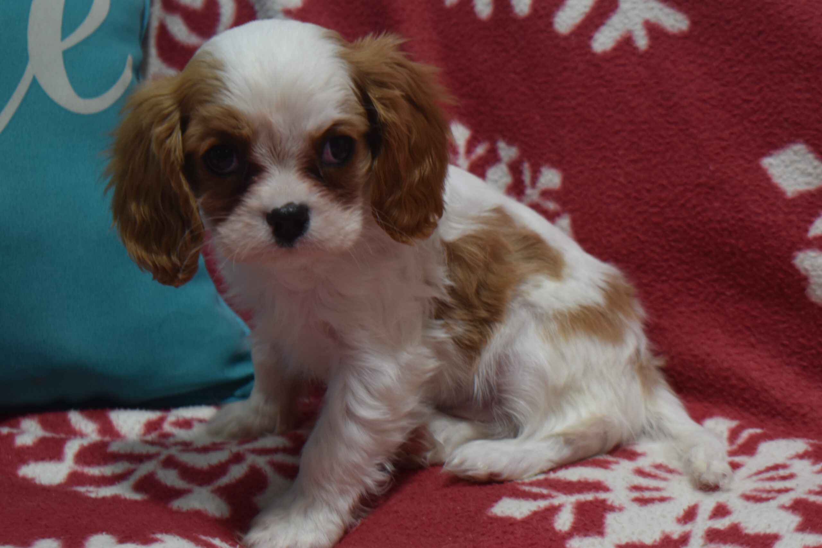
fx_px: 1884
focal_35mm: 82
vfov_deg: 16.6
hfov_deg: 24.6
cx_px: 411
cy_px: 274
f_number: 5.6
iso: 400
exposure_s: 1/60
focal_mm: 55
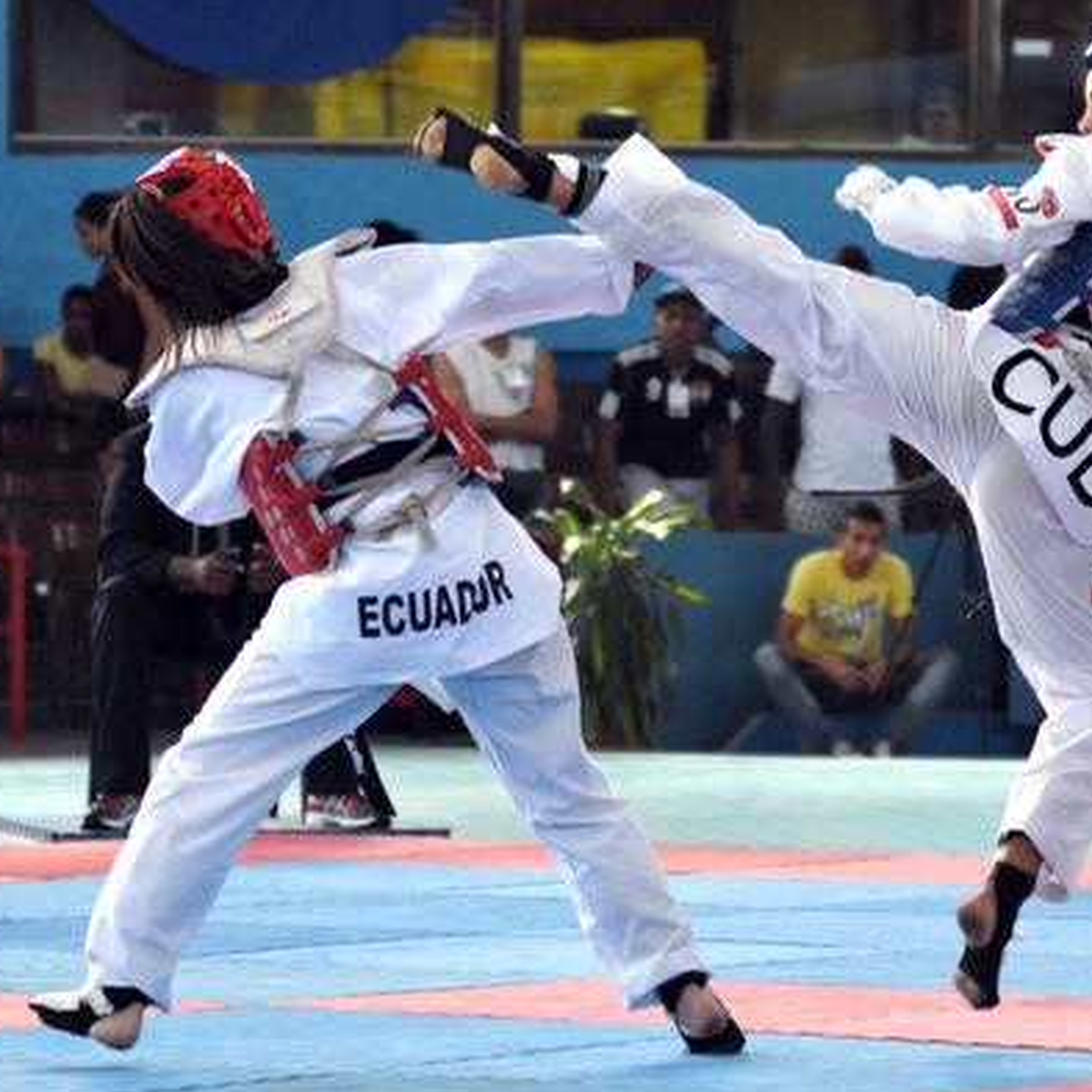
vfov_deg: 11.3
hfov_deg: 11.3
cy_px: 550
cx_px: 701
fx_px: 5532
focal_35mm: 155
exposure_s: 1/320
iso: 1250
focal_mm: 80
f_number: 2.8
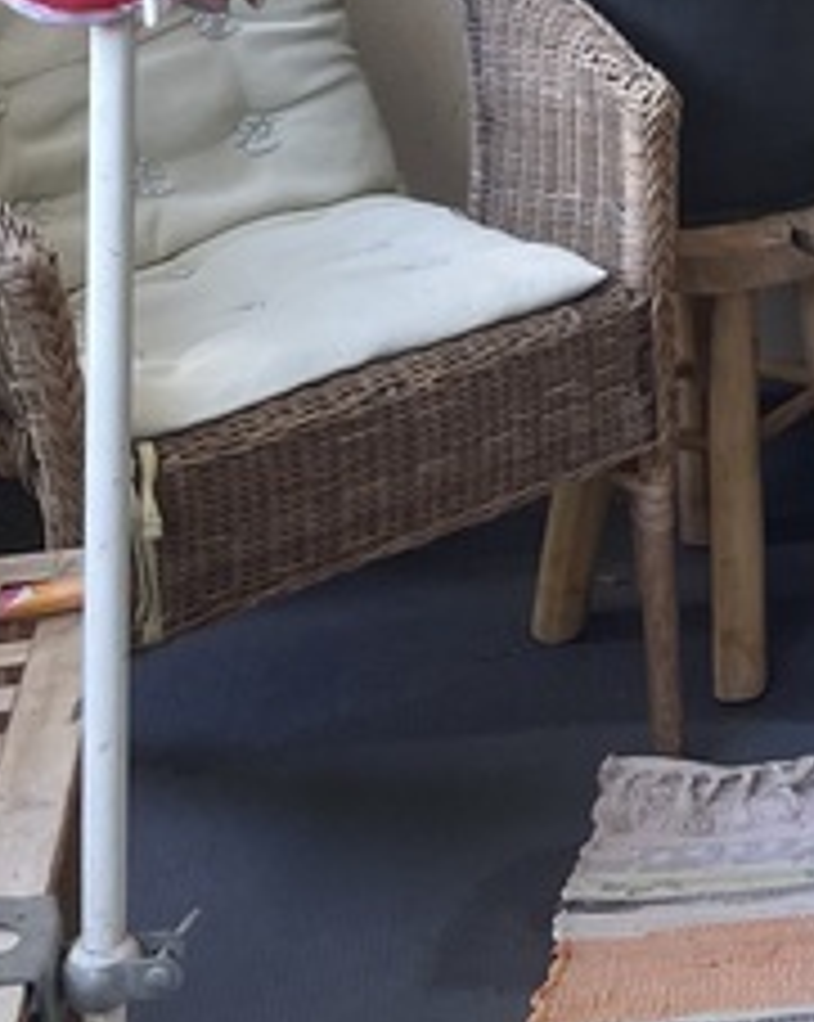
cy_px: -311
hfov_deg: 16.3
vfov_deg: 20.3
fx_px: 2595
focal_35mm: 86
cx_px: 1223
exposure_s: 1/121
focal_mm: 4.2
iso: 80
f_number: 1.6
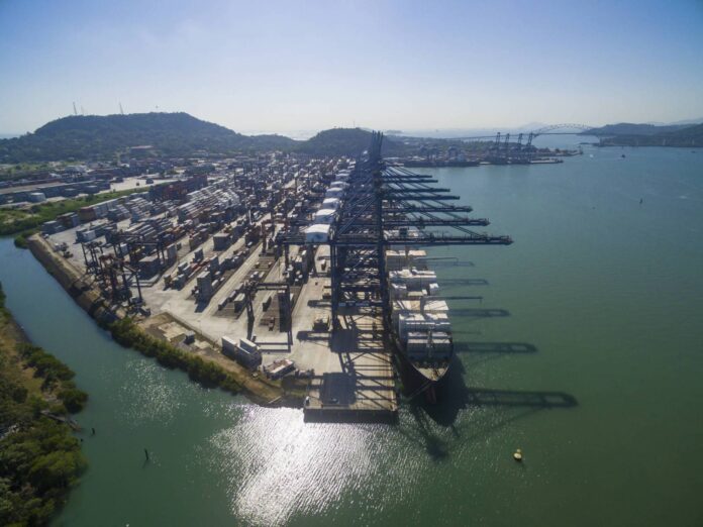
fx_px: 406
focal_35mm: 20
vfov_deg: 66.0
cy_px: 264
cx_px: 352
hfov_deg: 81.7
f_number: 2.8
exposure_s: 1/2500
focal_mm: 3.61
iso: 100
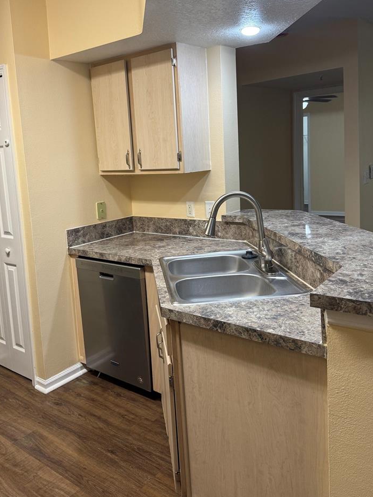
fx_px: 445
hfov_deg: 45.4
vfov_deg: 58.0
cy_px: 208
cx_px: 170
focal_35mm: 31
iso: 125
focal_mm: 6.76
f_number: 1.78
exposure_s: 1/60
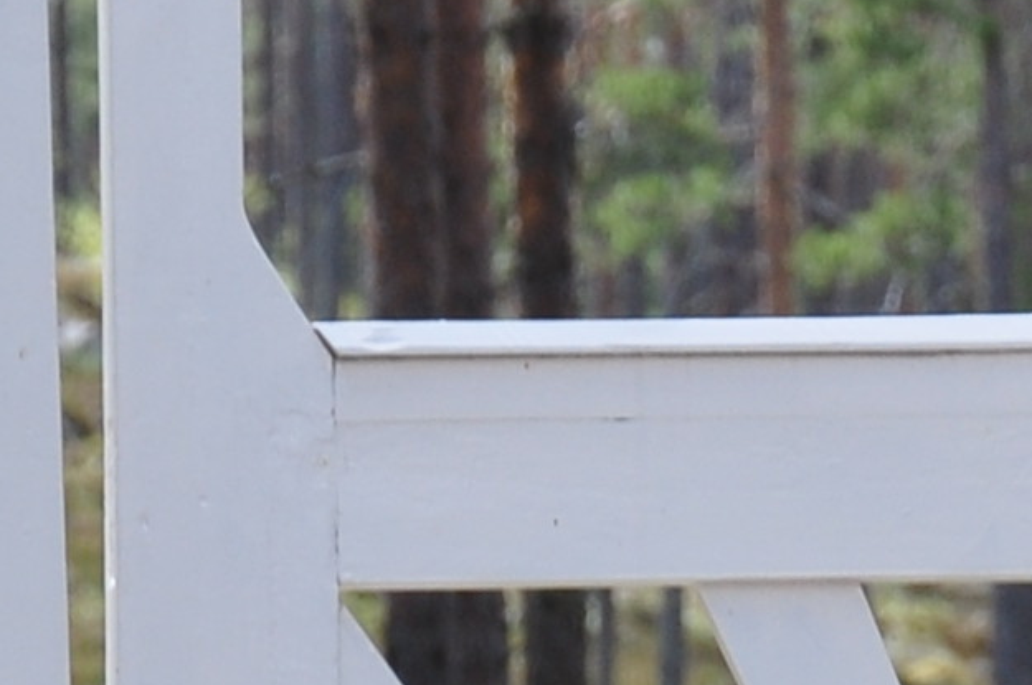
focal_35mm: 771
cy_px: 956
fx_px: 22085
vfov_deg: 1.8
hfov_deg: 2.7
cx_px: 409
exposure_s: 1/100
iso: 200
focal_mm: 75
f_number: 9
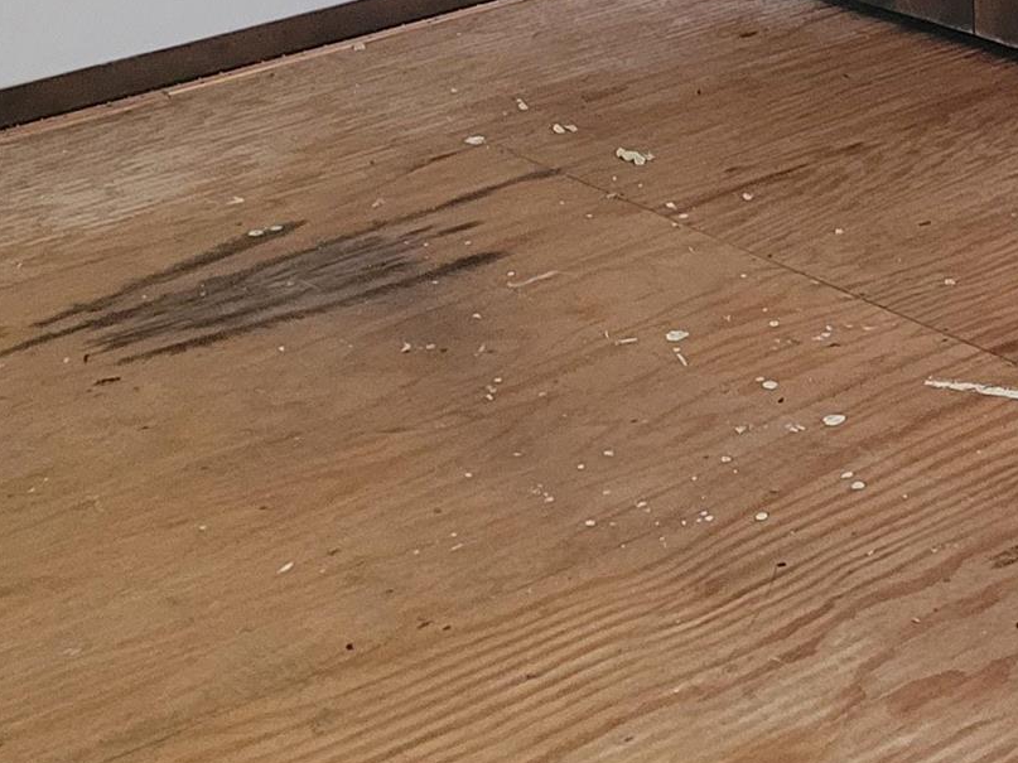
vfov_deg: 14.2
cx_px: 1103
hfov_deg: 19.1
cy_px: -290
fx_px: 2911
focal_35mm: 99
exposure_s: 1/40
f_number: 1.8
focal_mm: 5.4
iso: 500
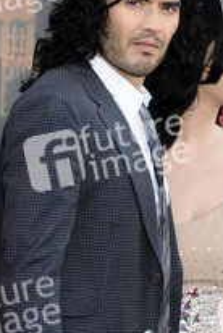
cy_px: 234
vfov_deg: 6.3
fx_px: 3019
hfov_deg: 4.2
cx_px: 154
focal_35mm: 326
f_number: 5
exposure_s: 1/200
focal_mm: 112
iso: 320
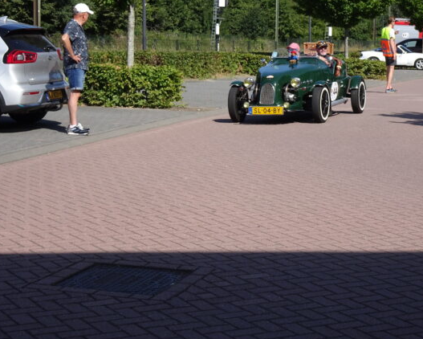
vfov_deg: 16.9
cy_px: 131
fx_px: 1140
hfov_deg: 21.0
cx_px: 274
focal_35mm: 91
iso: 80
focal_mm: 10.95
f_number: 4.5
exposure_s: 1/500
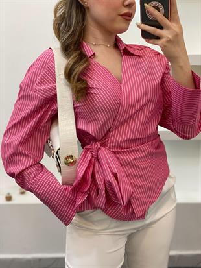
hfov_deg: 28.0
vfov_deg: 36.8
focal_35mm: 52
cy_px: 134
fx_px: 402
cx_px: 100
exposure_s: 1/122
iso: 80
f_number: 2
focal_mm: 6
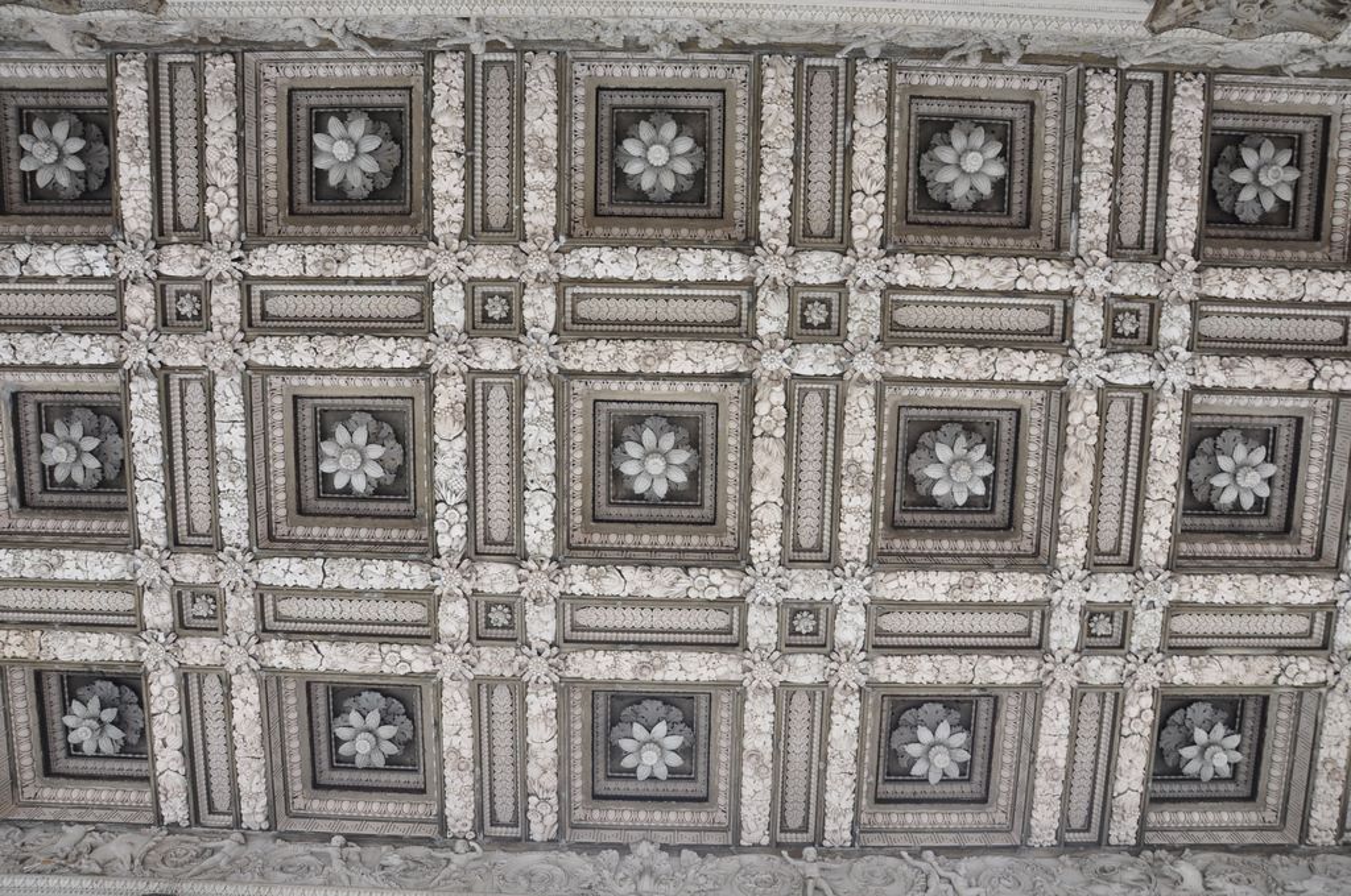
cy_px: 448
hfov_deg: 67.4
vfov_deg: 47.8
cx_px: 676
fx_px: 1012
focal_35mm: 27
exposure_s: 1/25
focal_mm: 18
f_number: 7.1
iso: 400
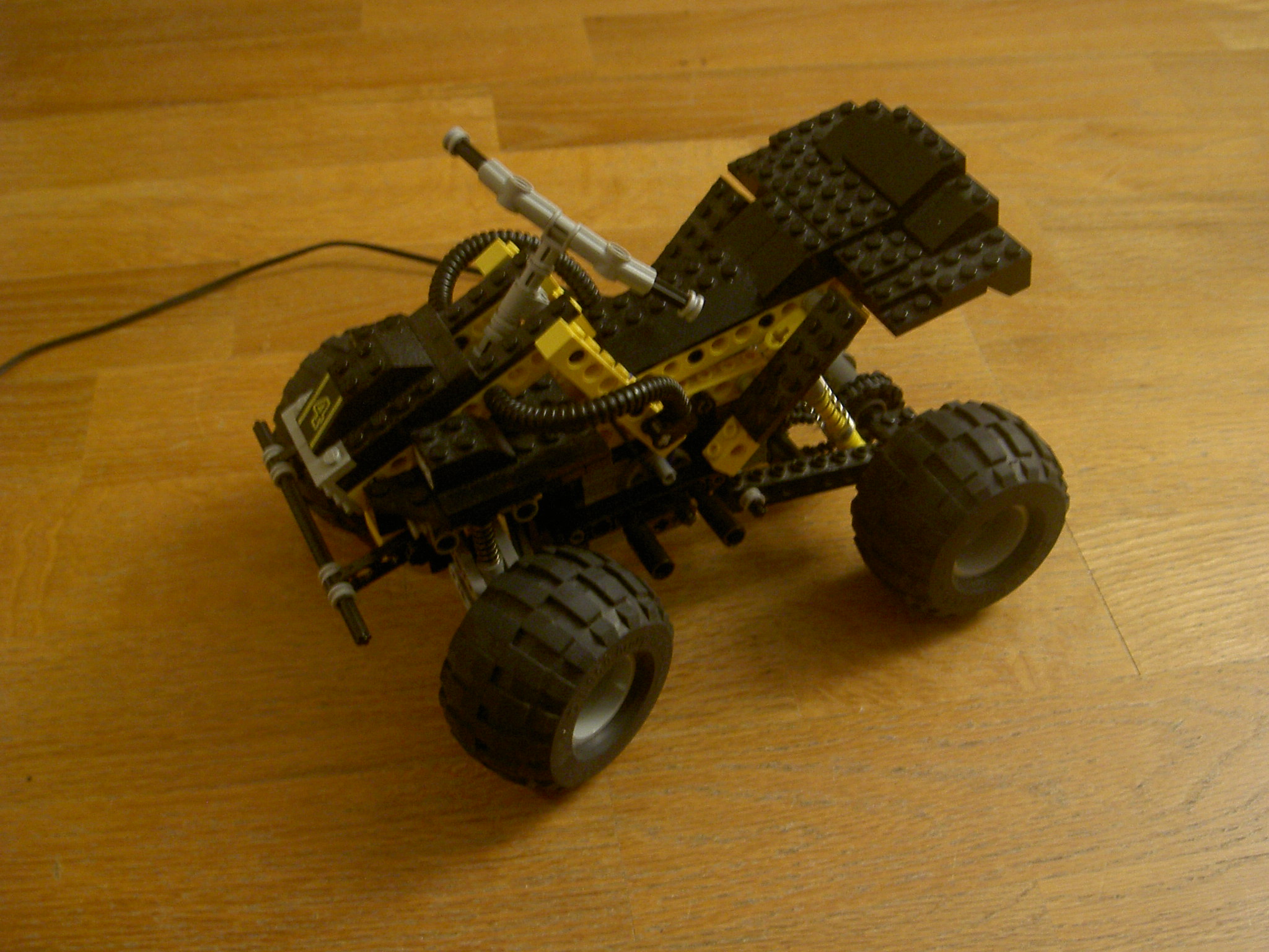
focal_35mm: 39
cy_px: 476
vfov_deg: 36.8
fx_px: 1430
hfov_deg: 47.9
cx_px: 634
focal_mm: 8
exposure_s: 1/8
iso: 100
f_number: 2.8
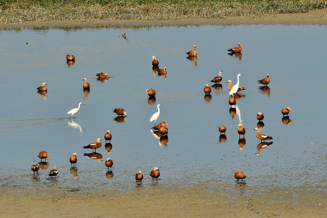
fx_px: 6812
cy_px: 109
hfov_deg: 2.7
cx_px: 164
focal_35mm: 750
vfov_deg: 1.8
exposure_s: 1/1600
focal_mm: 500
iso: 220
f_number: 6.3
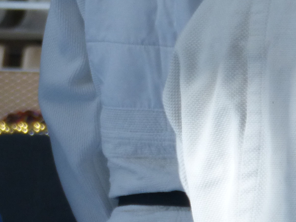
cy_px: -99
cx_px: -218
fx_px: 7421
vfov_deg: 1.7
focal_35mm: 868
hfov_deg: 2.3
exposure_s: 1/125
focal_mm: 39.5
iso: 100
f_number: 3.9
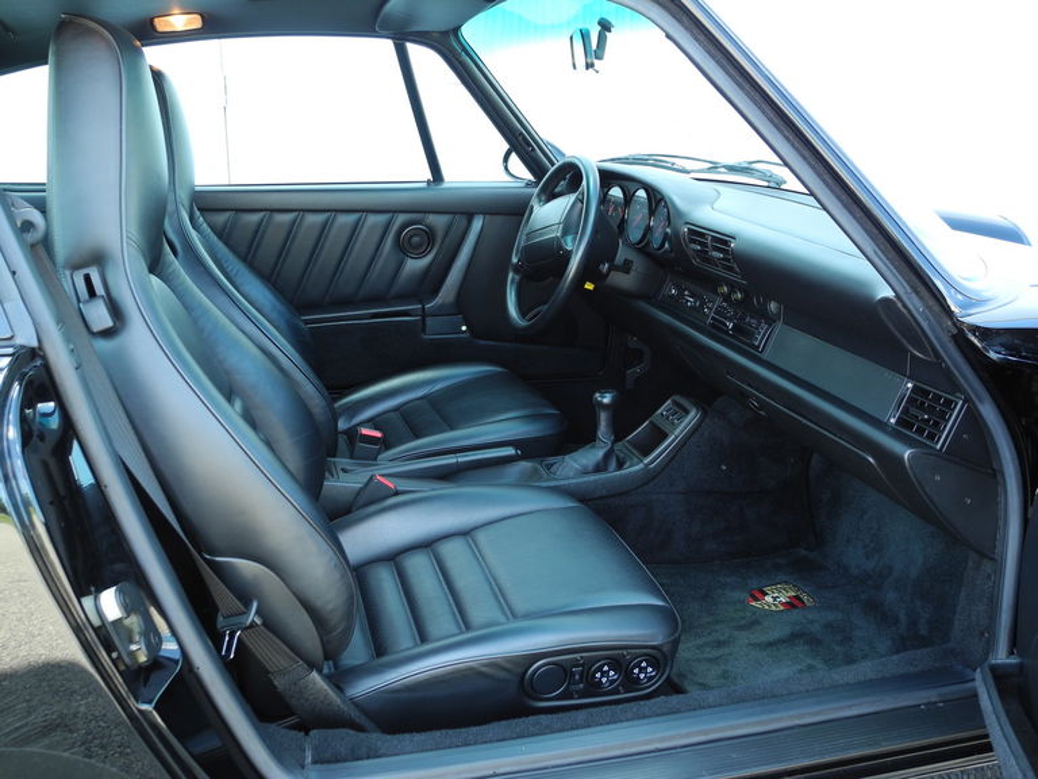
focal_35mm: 32
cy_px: 390
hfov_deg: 56.8
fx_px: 960
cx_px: 519
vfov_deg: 44.2
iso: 100
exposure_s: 1/45.3
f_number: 2.8
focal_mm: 6.8
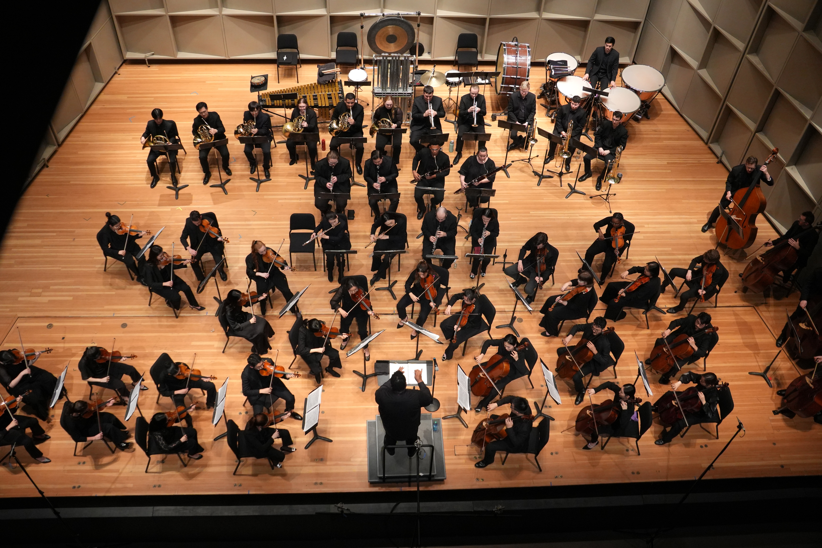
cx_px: 411
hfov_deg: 55.1
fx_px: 788
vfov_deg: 38.4
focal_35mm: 34
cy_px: 274
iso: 1600
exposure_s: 1/160
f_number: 4.5
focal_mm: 23
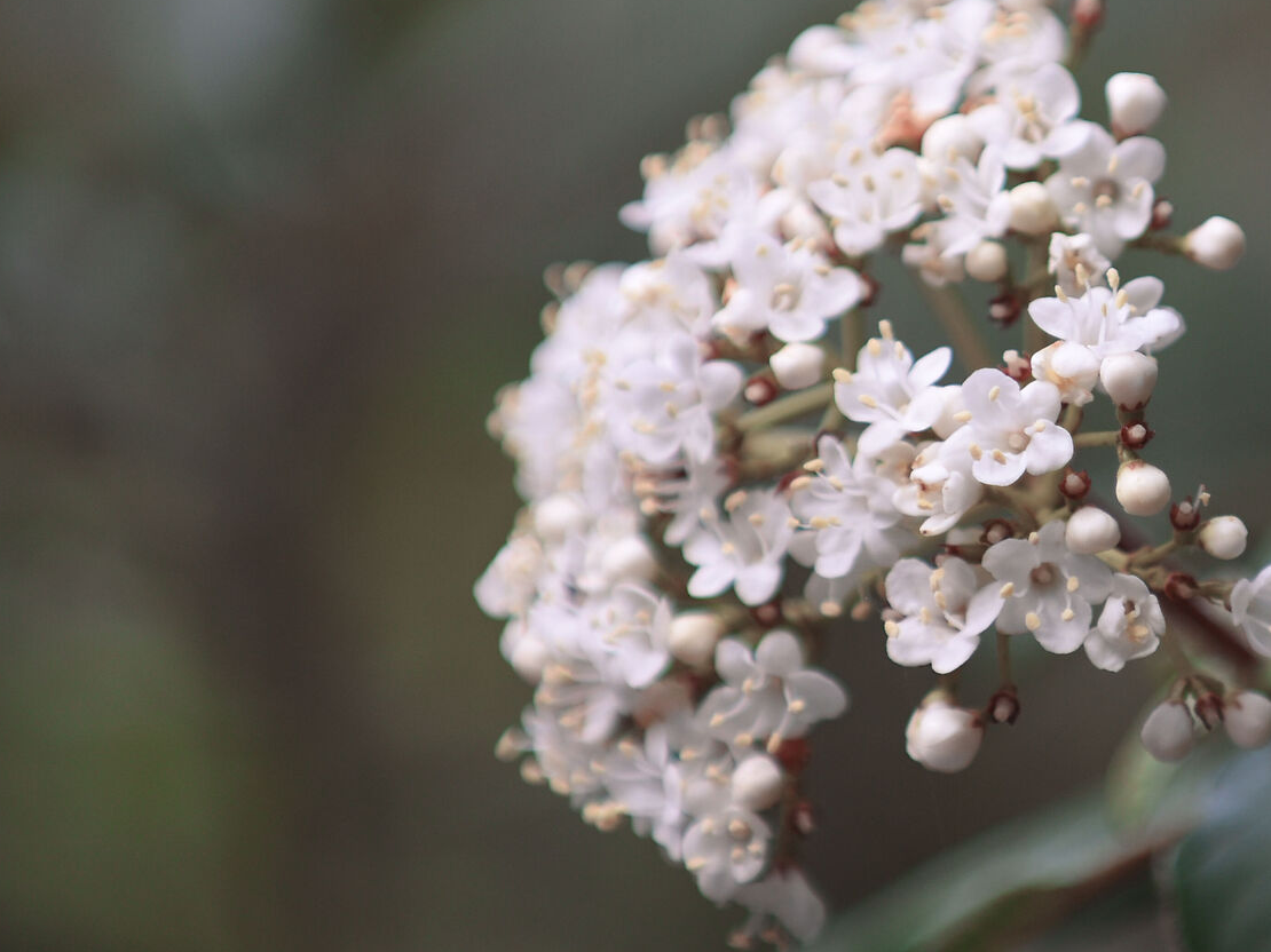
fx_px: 15271
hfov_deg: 4.8
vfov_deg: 3.6
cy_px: 332
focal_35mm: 416
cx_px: 1265
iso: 320
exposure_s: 1/250
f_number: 2.8
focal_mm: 200
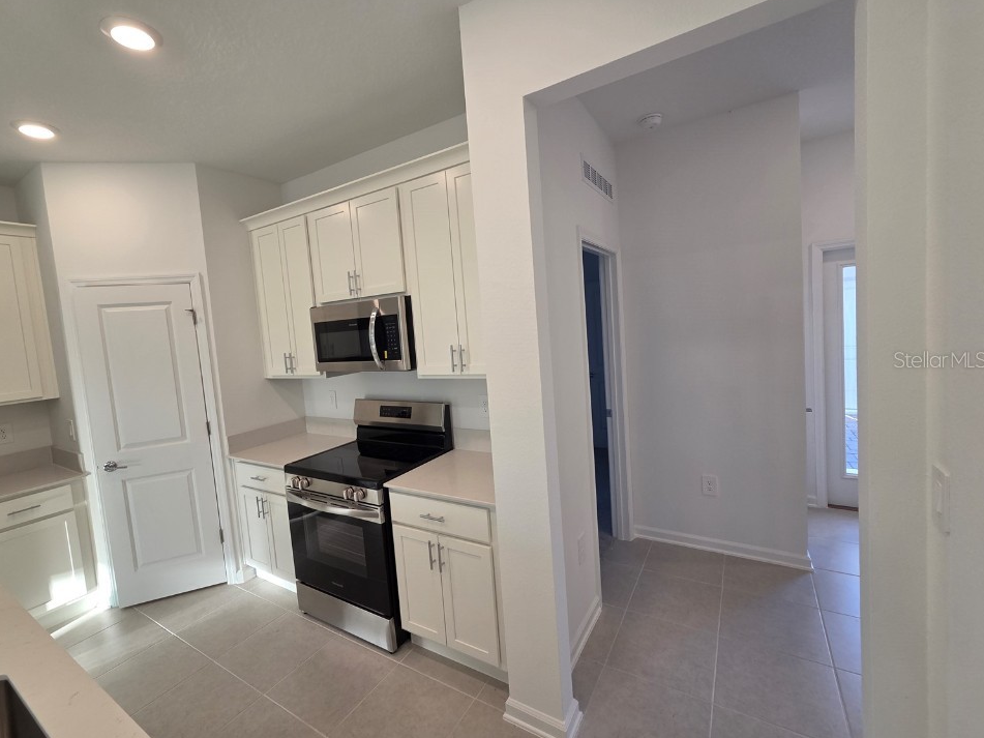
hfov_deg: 101.9
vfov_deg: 85.6
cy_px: 359
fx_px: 398
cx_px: 461
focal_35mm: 14
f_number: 2.2
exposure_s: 1/120
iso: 125
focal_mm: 2.2
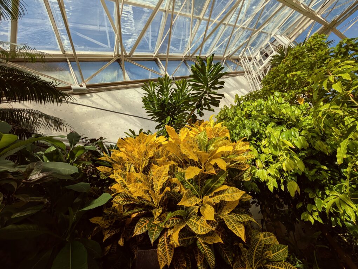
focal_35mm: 12
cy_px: 134
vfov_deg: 94.6
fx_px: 124
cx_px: 179
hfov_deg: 110.5
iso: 47
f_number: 1.7
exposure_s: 1/3257
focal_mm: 2.02
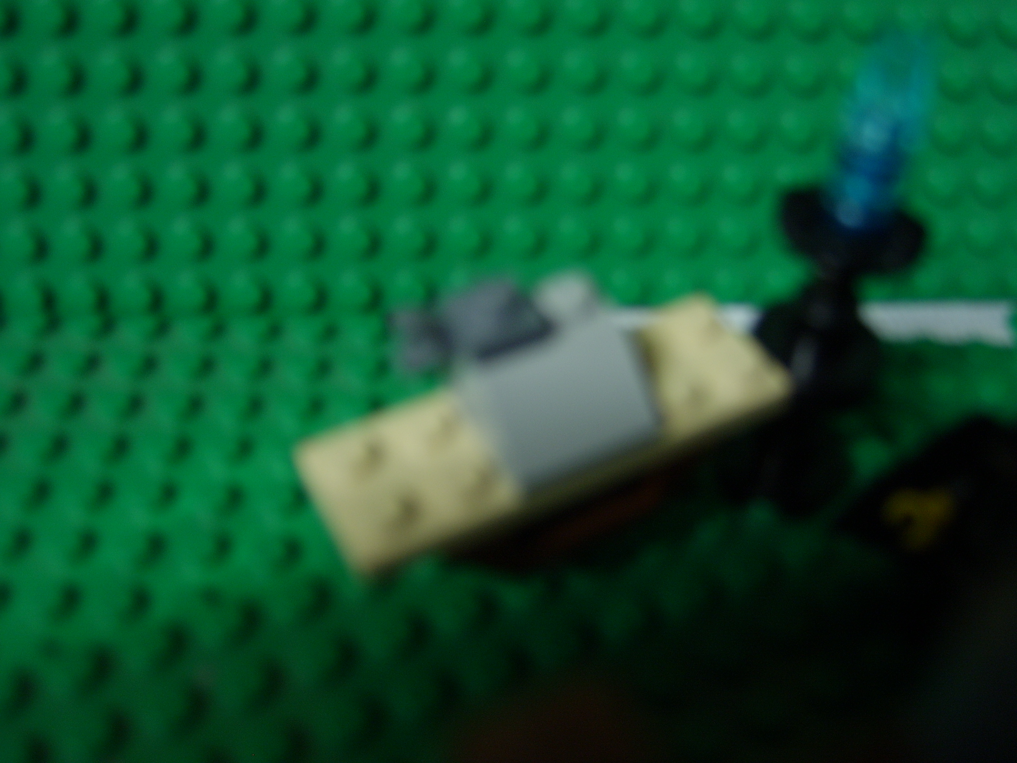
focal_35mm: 31
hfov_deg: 58.4
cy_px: 382
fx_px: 911
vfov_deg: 45.4
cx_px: 508
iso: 100
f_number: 2.7
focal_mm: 8.13
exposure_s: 1/3
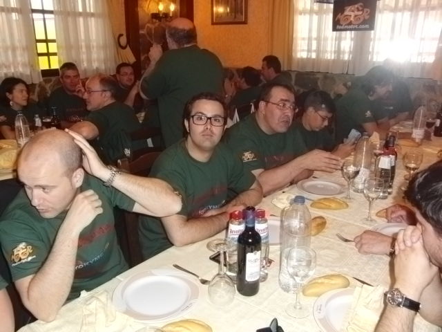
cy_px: 166
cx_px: 221
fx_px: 383
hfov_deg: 60.0
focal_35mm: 30
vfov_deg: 46.8
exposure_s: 1/60
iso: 400
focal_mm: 5.2
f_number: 3.5
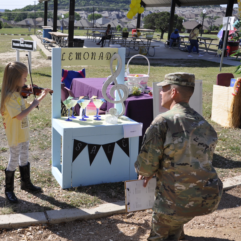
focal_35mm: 49
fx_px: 383
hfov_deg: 34.3
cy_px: 121
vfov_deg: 34.9
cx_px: 65
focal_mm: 25
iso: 200
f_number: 8
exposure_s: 1/500
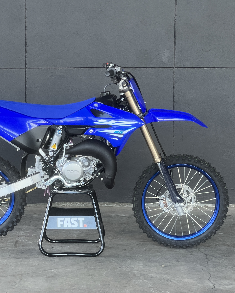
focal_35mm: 105
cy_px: 150
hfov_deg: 14.7
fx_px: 913
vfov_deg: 18.3
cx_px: 92
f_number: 2.8
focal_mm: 9
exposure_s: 1/99
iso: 125
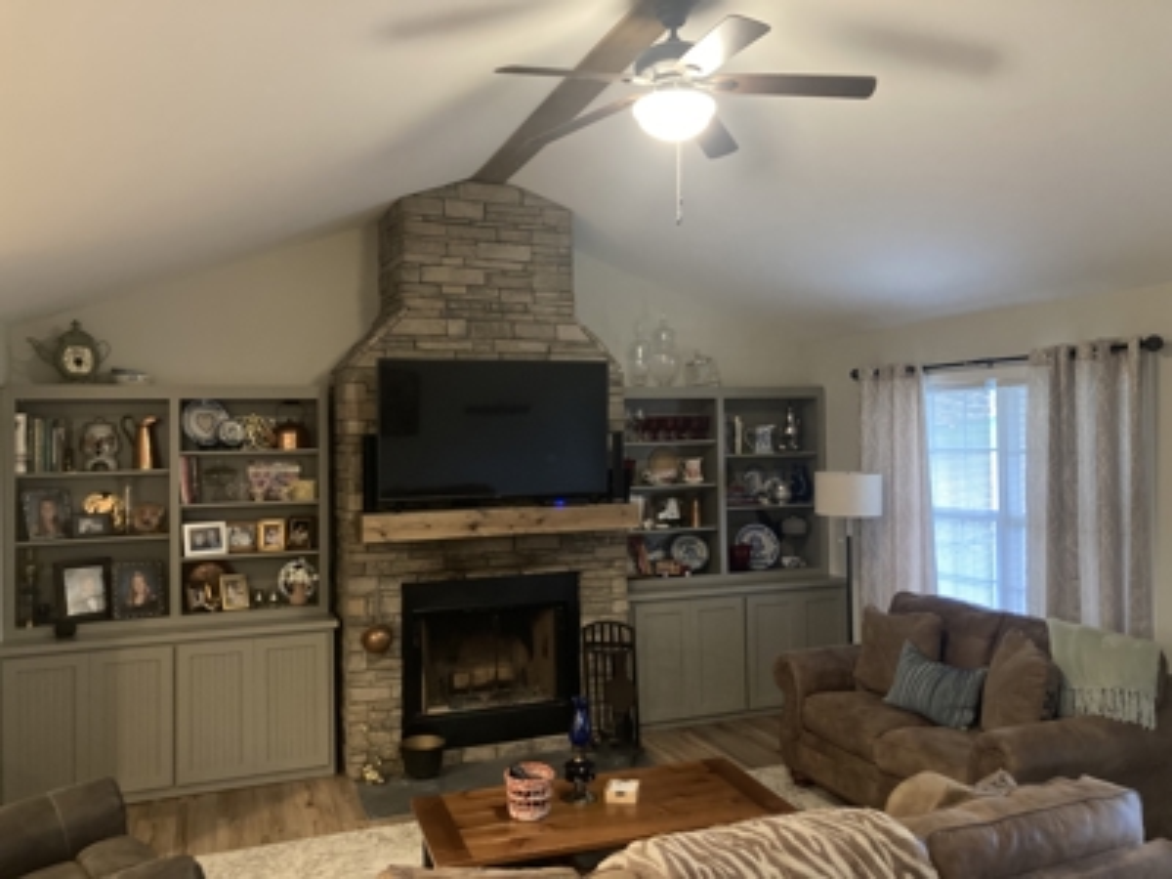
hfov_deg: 63.4
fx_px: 948
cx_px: 586
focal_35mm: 28
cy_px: 440
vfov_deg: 49.7
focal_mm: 3.99
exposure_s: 1/30
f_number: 1.8
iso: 640
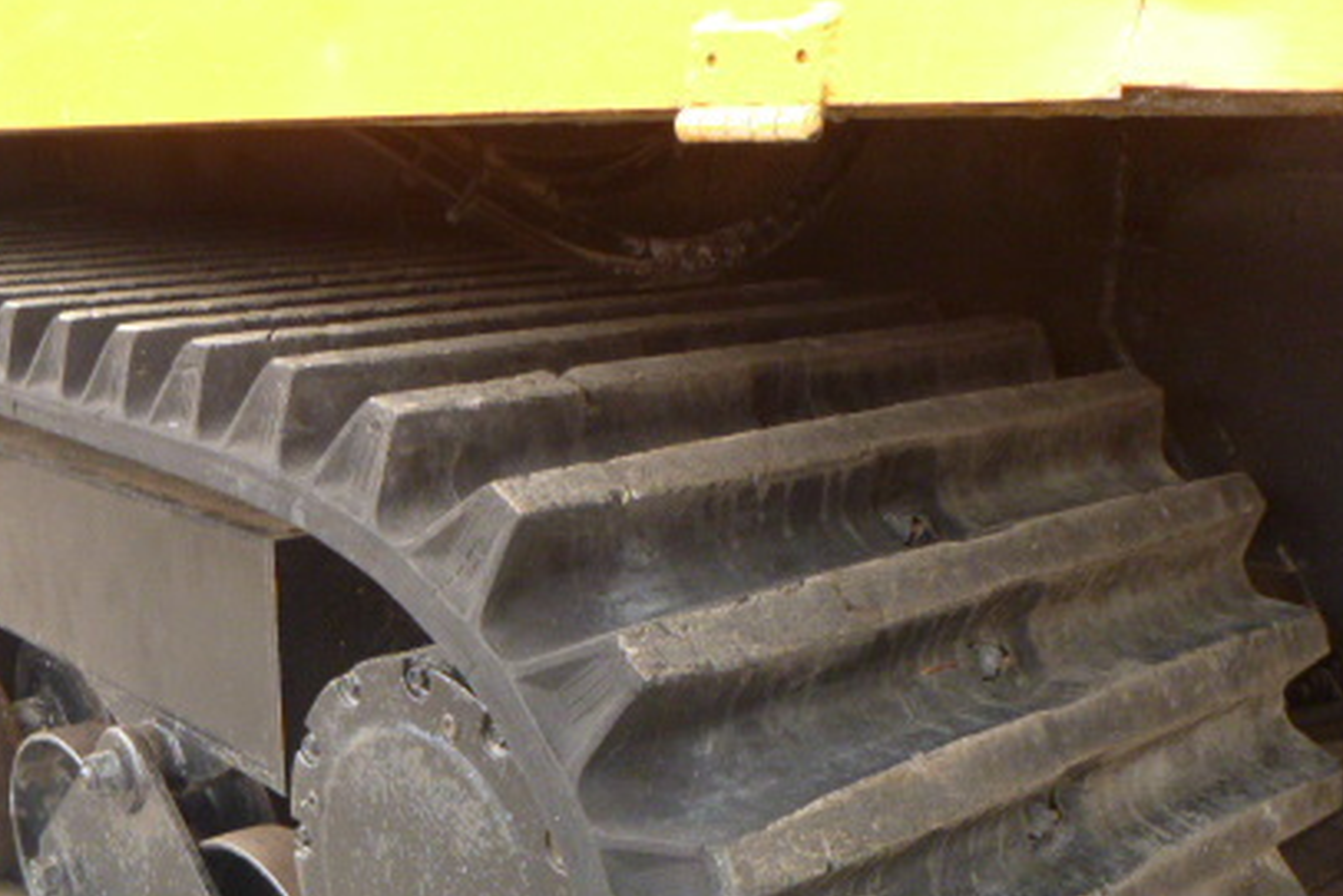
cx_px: 374
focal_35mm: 41
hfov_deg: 46.1
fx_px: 1530
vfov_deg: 31.6
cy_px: 751
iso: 250
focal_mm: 4.5
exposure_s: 1/60
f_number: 3.9
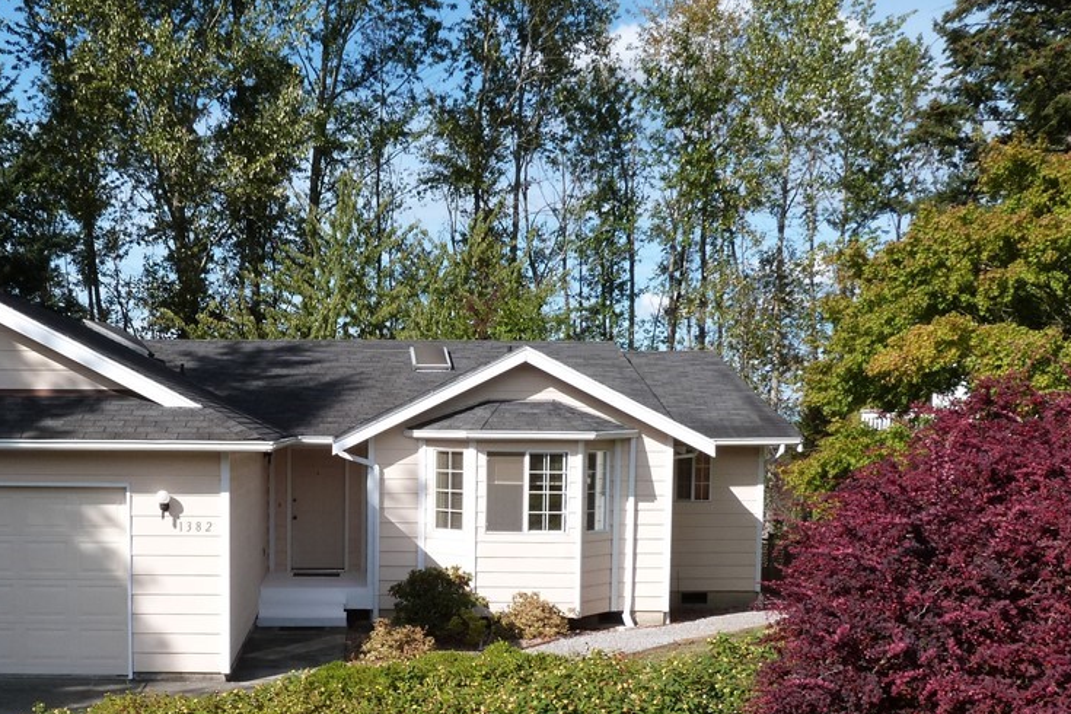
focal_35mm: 42
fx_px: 1249
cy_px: 522
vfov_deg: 31.4
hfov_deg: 45.7
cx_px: 357
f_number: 5.6
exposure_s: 1/320
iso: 100
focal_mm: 5
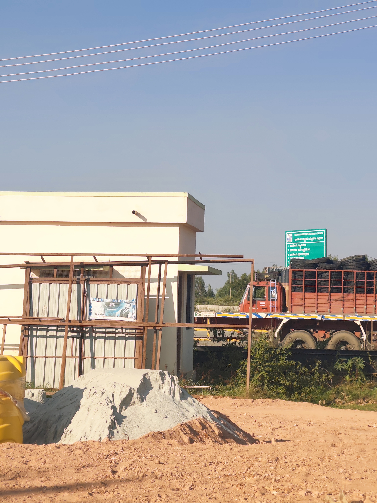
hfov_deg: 14.8
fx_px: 1452
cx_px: 188
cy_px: 252
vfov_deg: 19.6
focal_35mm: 100
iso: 50
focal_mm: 7.1
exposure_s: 1/754
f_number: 2
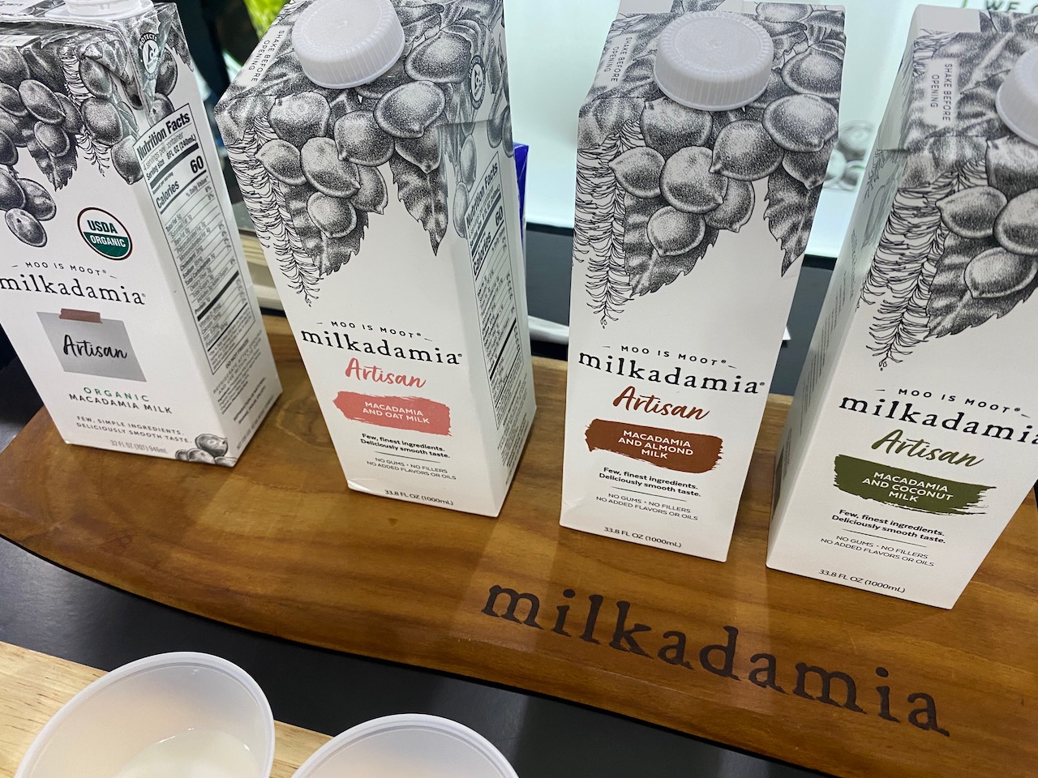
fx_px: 780
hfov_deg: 67.3
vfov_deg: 53.1
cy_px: 389
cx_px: 519
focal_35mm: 26
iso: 200
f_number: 1.8
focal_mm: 4.25
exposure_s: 1/60
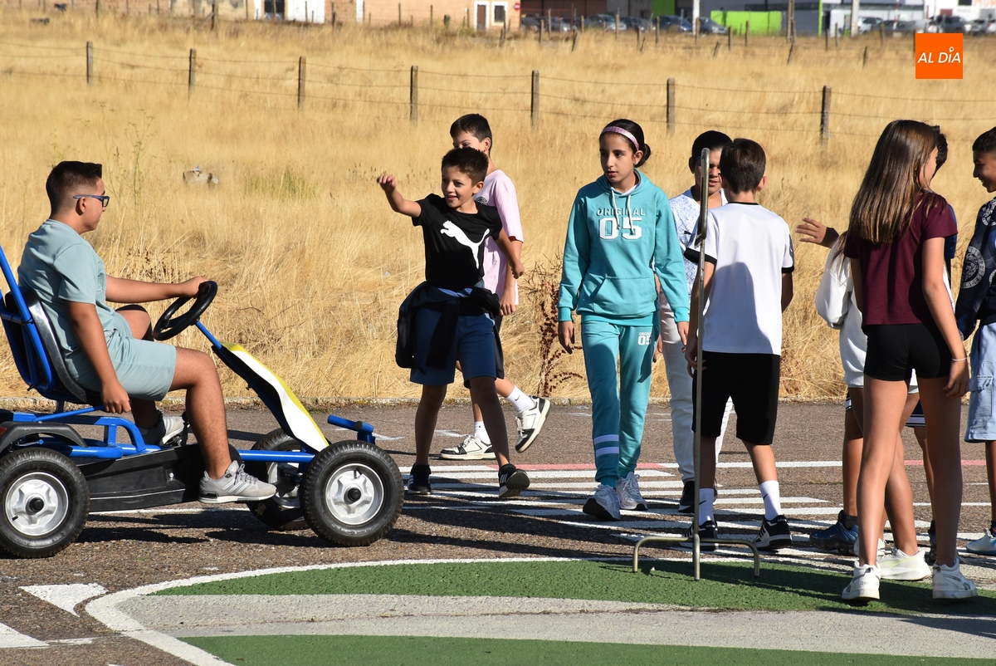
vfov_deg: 7.5
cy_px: 333
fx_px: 5067
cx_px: 498
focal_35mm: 183
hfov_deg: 11.2
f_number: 10
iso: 200
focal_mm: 122
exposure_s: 1/400
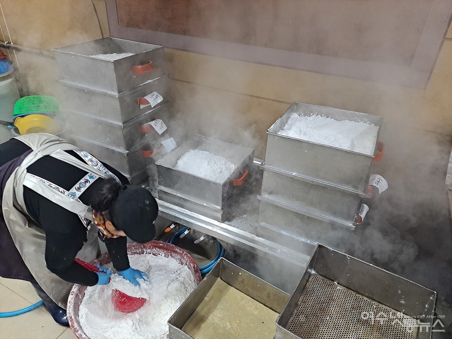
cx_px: 226
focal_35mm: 24
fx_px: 313
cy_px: 170
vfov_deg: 56.8
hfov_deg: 71.6
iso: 250
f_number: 1.8
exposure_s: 1/60
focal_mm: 5.23
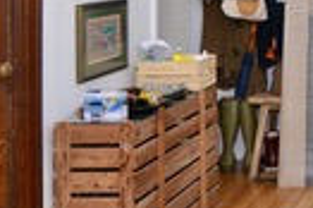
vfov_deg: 16.1
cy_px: -53
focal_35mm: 80
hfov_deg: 21.7
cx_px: 452
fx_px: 698
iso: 640
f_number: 4
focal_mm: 11
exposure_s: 1/60
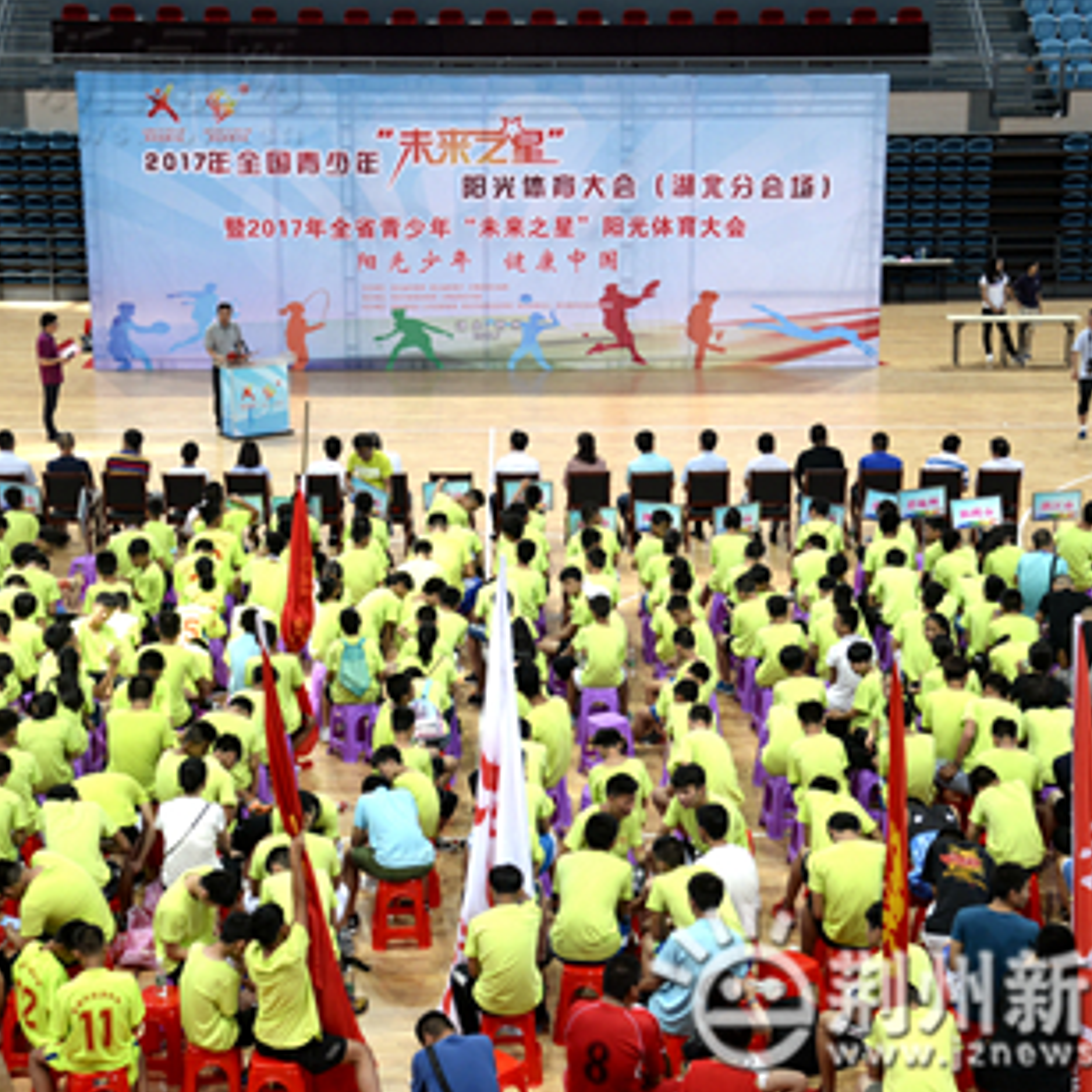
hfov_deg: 30.0
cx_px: 479
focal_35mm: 57
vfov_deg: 30.0
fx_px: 2034
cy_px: 544
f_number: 4.2
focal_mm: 44
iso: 560
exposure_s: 1/60
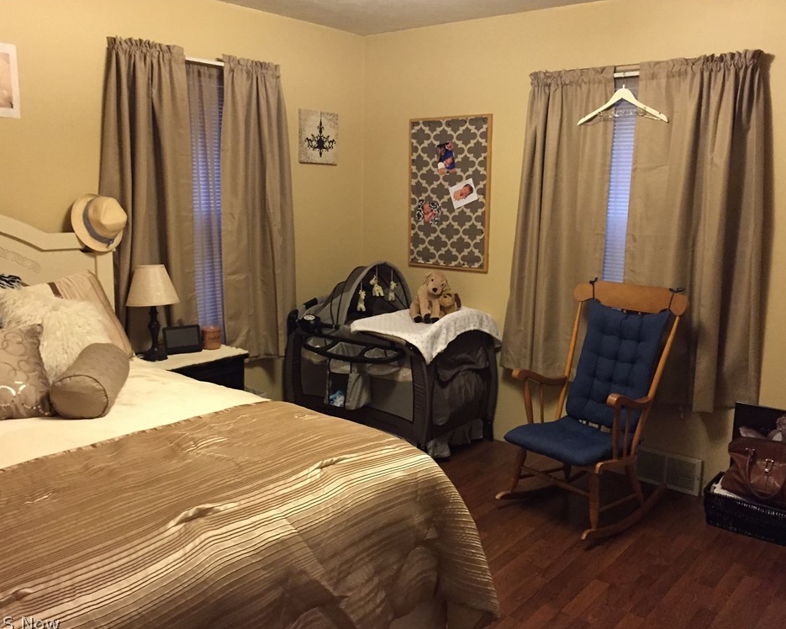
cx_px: 403
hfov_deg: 57.2
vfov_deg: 47.1
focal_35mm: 31
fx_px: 721
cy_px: 314
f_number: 2.2
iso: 320
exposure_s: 1/15
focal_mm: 4.15
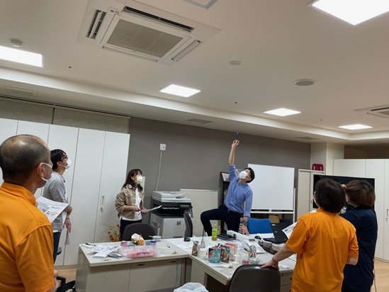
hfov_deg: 67.3
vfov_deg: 53.1
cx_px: 194
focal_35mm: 26
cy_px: 146
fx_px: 292
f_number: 1.6
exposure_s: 1/120
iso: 100
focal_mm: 4.2
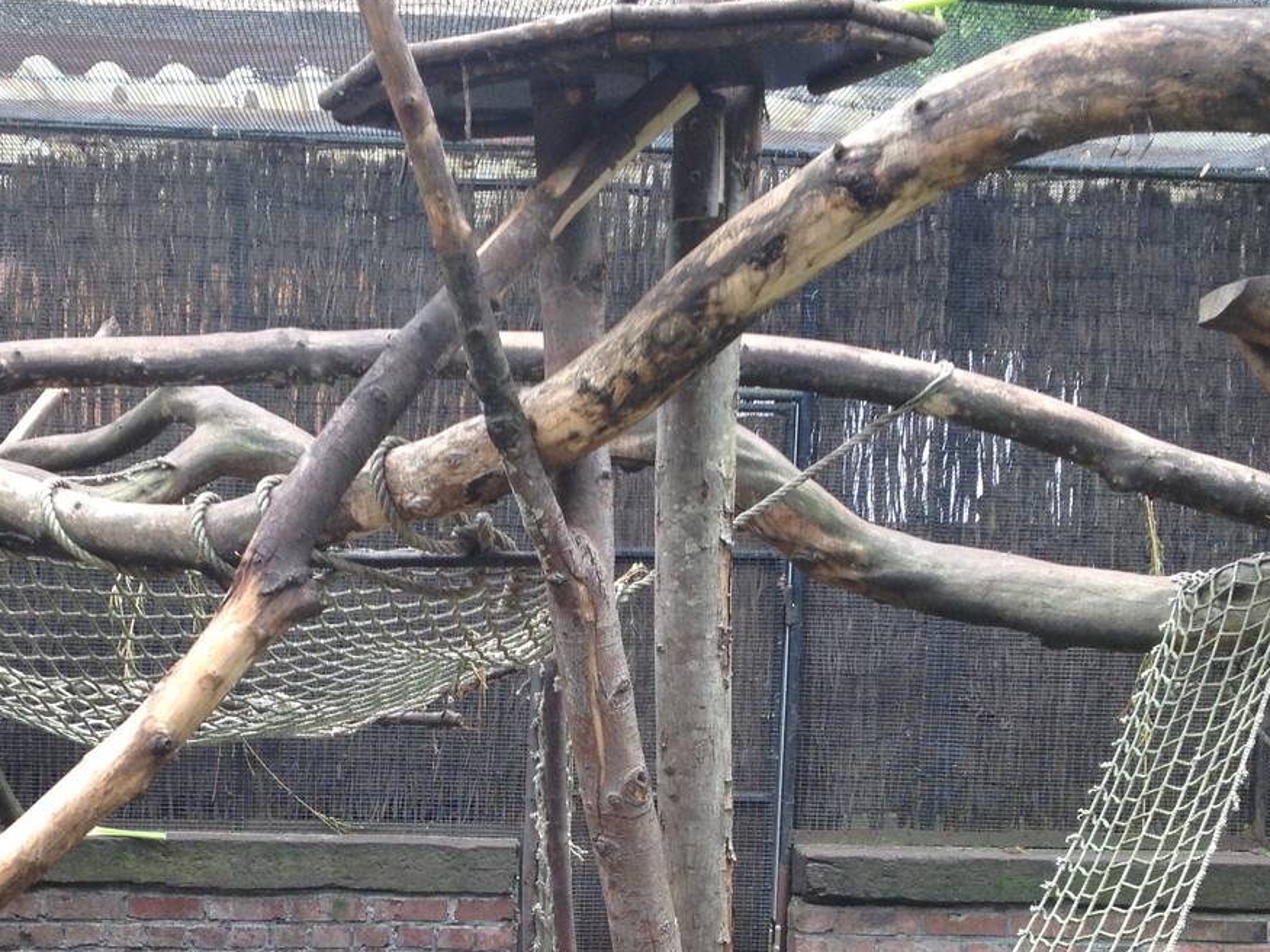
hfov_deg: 30.2
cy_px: 829
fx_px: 2348
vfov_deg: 22.5
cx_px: 508
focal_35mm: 64
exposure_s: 1/120
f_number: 2.4
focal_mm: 4.28
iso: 50
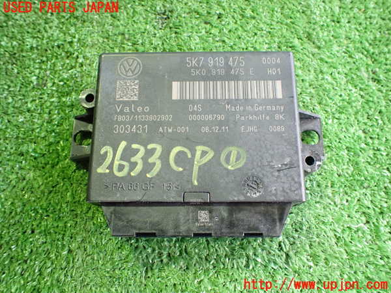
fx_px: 339
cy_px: 146
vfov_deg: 46.8
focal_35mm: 30
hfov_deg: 60.0
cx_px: 196
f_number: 2.3
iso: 800
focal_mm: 5.4
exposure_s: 1/50
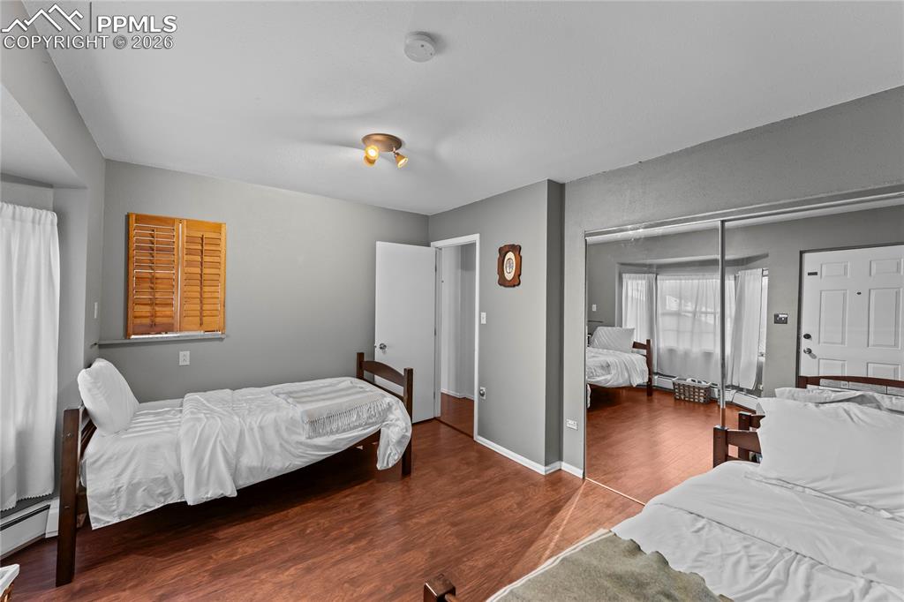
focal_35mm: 14
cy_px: 301
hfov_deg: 104.3
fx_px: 351
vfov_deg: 81.2
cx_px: 452
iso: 800
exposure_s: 1/2.5
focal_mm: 14
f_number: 5.6
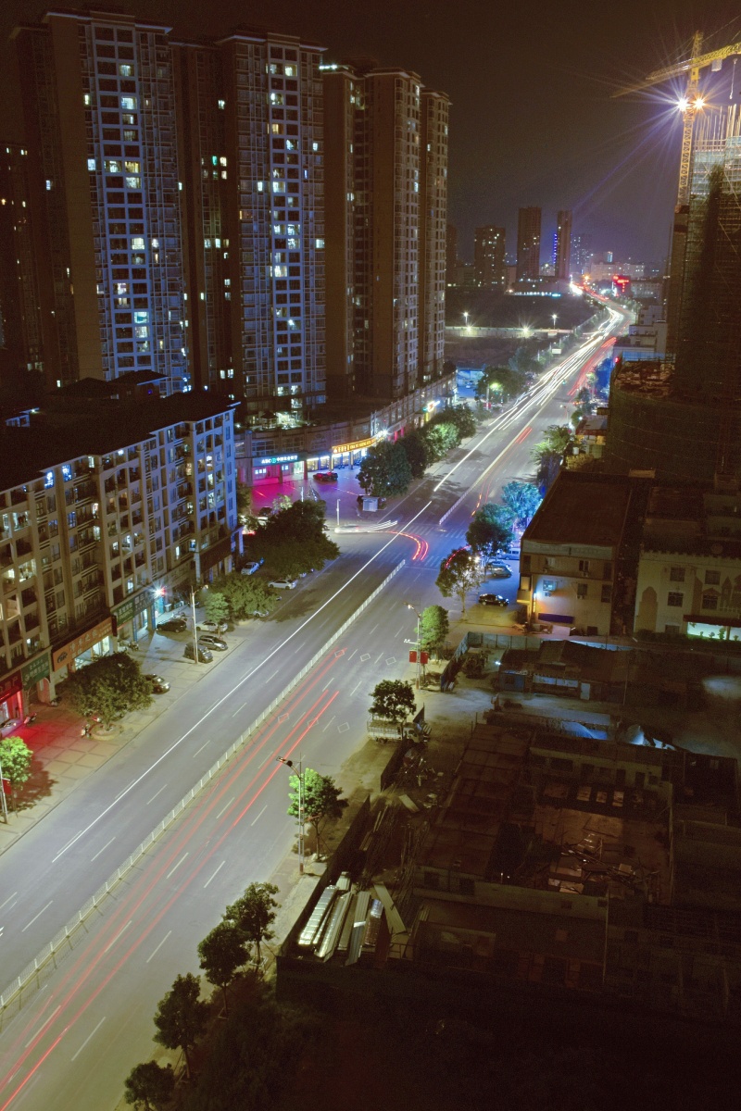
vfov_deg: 57.2
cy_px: 556
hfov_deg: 40.0
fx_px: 1019
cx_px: 370
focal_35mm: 33
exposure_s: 10
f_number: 16
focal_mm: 22
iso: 125
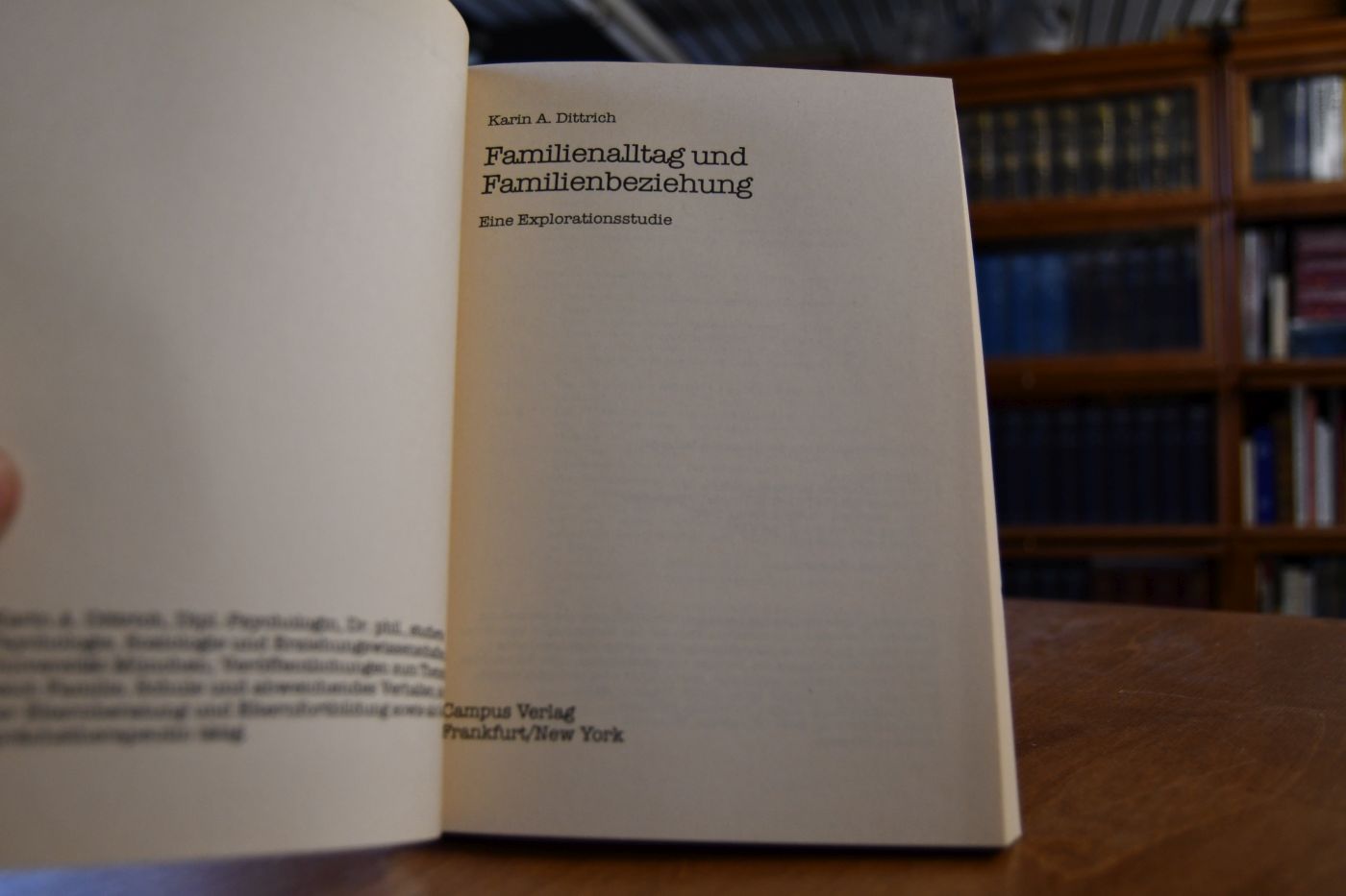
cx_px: 673
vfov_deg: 43.6
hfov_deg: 61.9
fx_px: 1121
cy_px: 448
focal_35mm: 30
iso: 800
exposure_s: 1/250
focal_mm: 20
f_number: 3.5
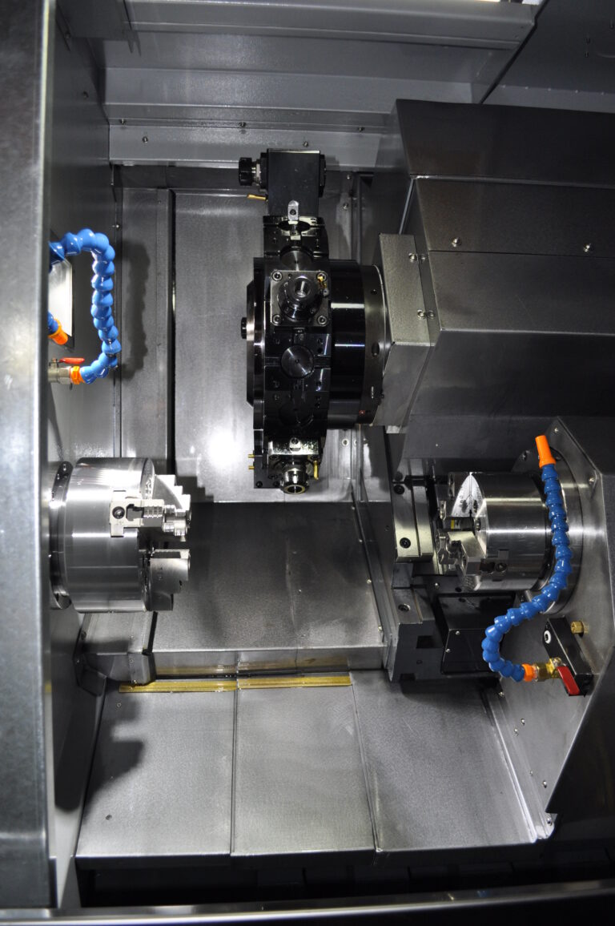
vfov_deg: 67.4
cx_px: 308
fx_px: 693
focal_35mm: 27
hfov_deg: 47.8
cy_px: 463
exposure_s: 1/125
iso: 640
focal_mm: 18
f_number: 3.5
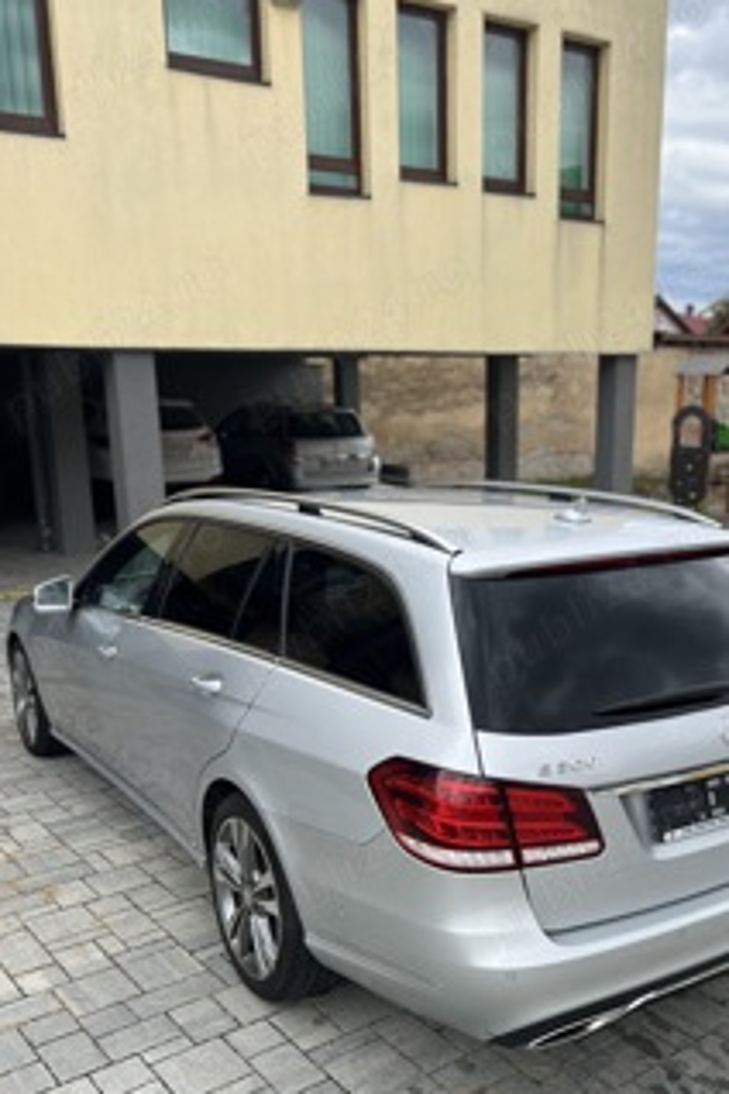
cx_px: 475
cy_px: 661
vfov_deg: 55.4
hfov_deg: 38.5
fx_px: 1033
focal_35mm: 34
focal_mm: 5.7
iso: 50
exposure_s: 1/1252
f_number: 1.5
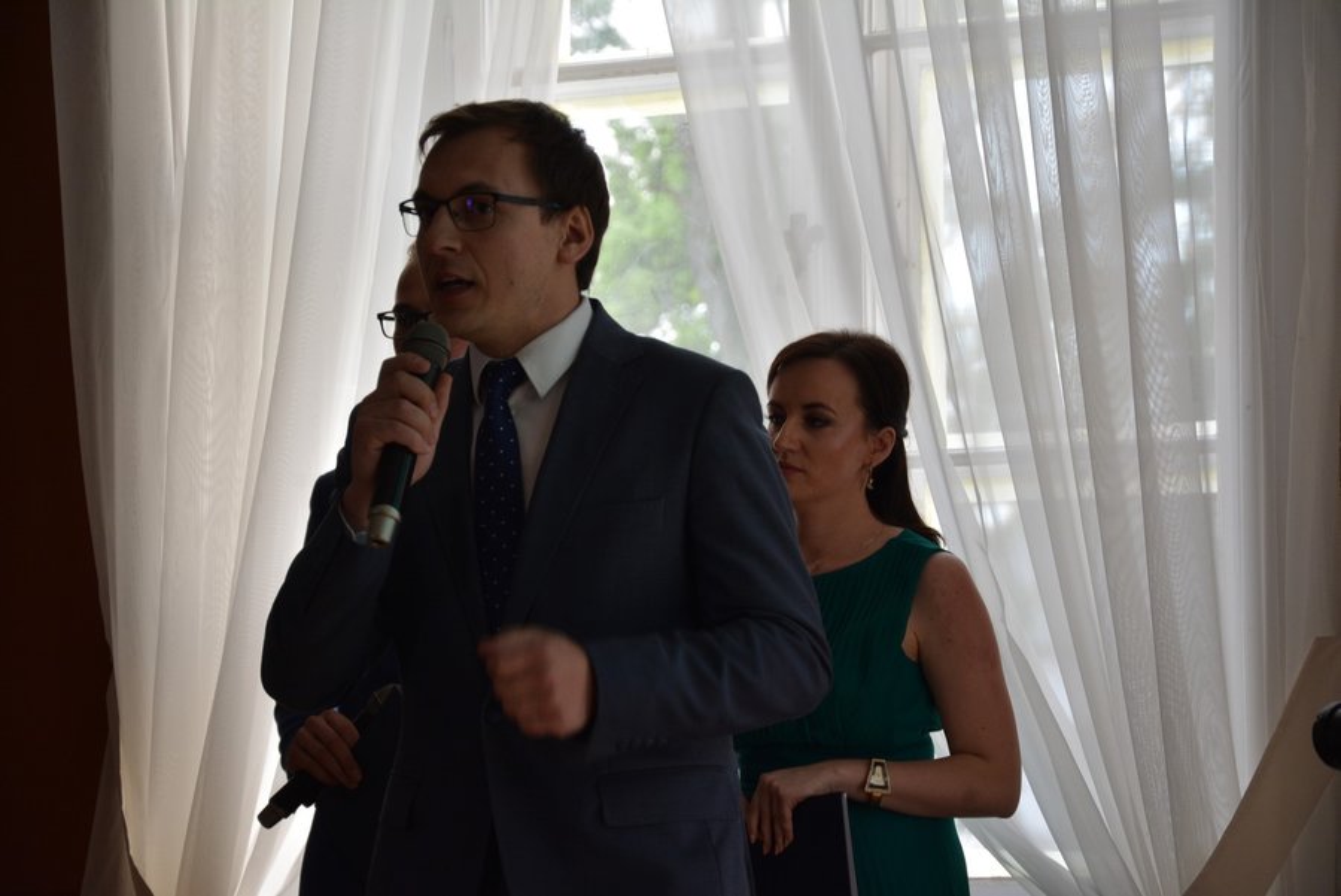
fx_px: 4751
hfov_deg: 16.1
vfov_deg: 10.8
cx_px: 670
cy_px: 448
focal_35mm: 128
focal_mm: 85
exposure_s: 1/60
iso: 450
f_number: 5.6
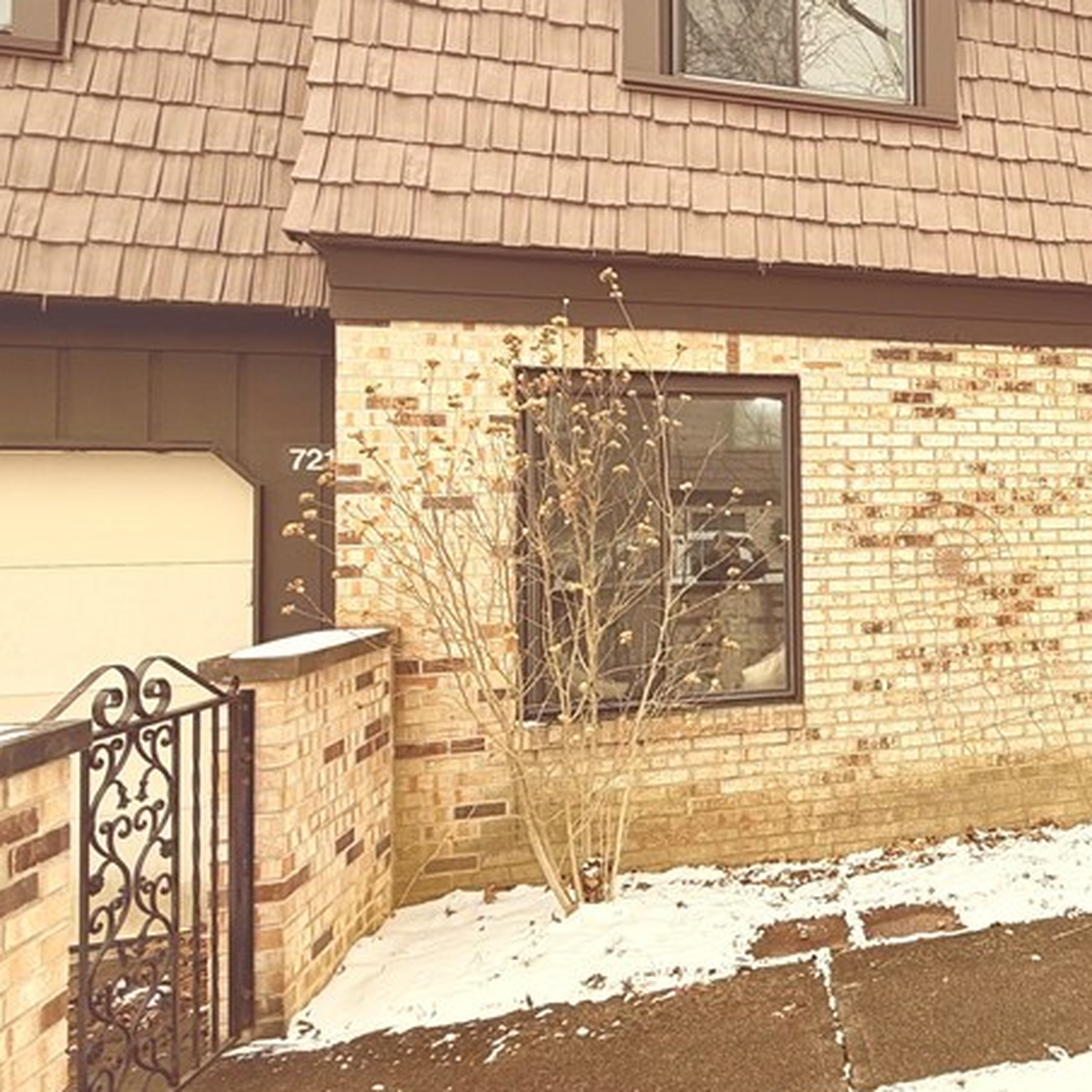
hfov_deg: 48.2
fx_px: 999
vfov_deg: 57.2
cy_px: 499
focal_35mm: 28
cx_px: 1070
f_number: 2.2
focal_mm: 2.22
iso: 50
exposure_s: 1/99
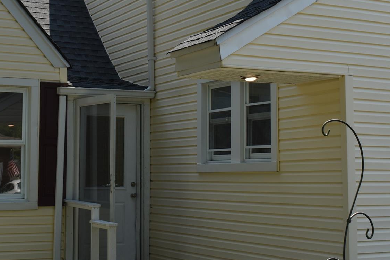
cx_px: 142
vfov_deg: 19.1
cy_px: 85
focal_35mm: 71
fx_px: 769
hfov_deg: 28.3
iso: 125
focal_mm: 26
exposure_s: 1/250
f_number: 8
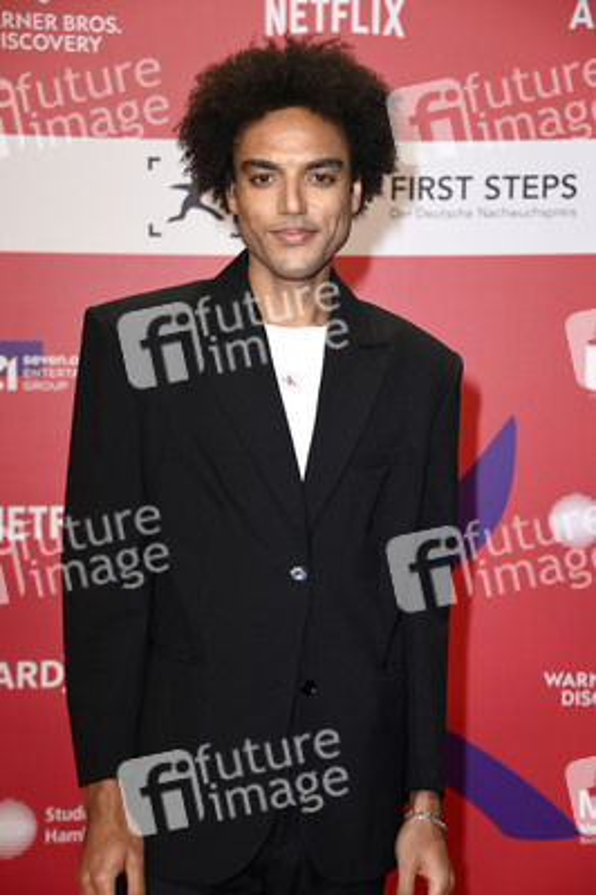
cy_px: 448
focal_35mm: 90
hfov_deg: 15.2
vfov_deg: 22.6
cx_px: 298
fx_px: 2239
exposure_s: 1/250
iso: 640
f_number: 5.6
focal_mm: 90
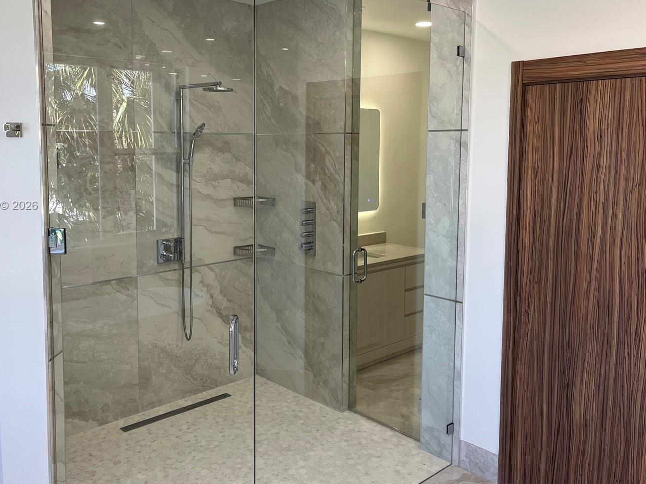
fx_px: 597
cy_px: 206
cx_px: 280
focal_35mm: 32
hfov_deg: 56.6
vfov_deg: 44.0
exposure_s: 1/120
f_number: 1.6
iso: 50
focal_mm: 5.1
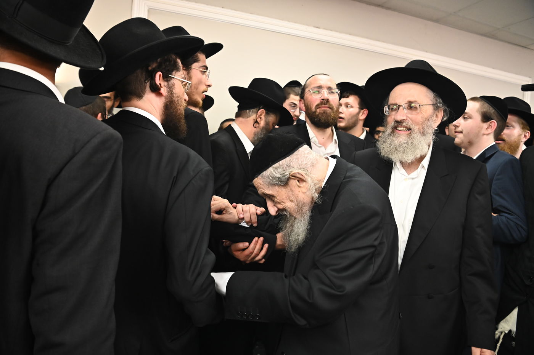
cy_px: 178
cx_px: 267
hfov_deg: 73.8
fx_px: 356
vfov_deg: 53.1
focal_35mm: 24
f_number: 5
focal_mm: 24
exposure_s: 1/200
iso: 3200
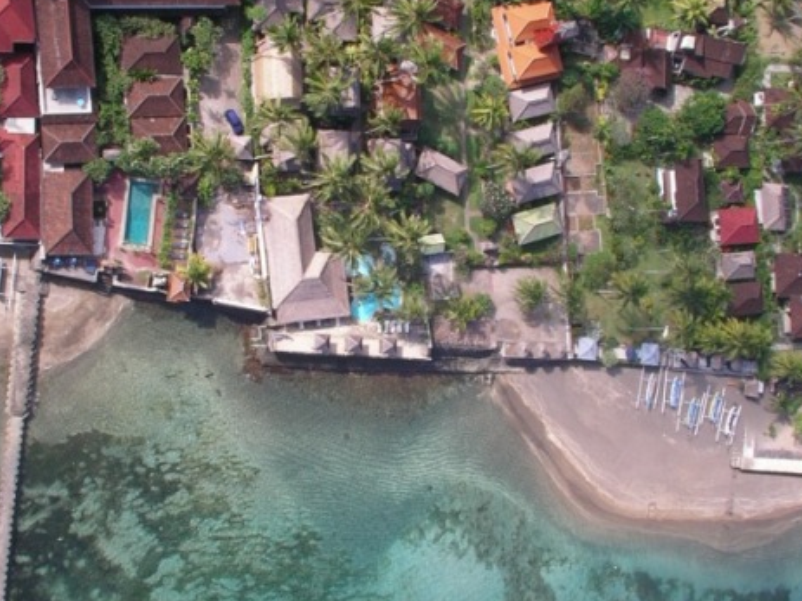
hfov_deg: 42.9
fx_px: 1019
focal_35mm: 44
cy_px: 268
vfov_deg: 32.8
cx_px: 360
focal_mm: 5.7
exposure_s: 1/100
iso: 50
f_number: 6.9
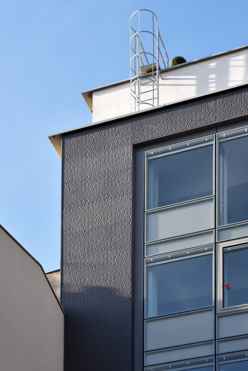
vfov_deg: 18.6
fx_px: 1135
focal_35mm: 110
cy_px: 186
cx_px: 124
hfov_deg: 12.5
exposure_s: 1/500
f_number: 9
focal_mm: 110
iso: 400
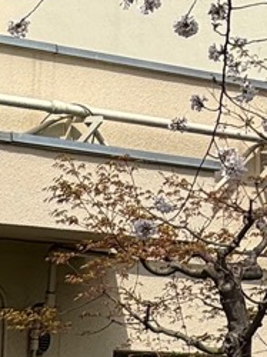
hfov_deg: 3.5
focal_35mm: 421
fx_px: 4337
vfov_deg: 4.6
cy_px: -432
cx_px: 675
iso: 25
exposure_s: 1/1220
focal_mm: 9
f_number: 2.8
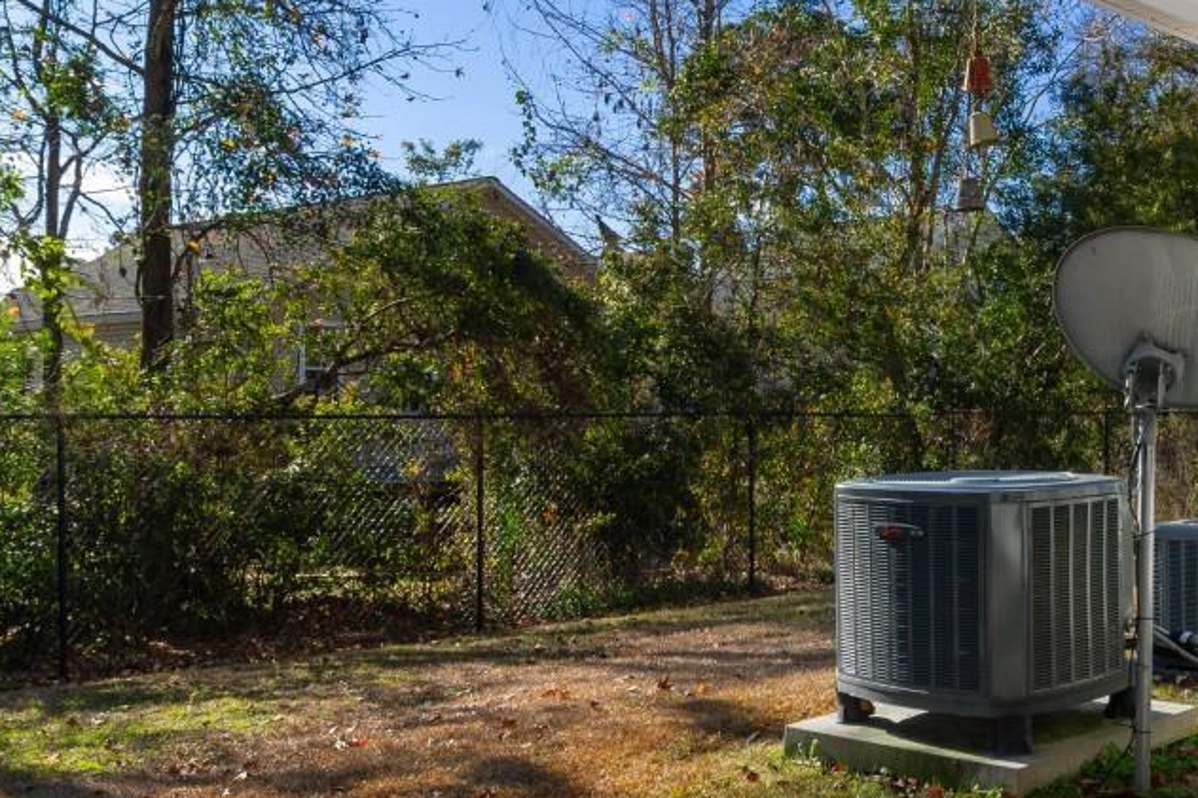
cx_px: 1054
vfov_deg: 32.6
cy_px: 400
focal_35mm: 41
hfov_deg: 43.7
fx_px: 1364
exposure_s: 1/200
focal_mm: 11
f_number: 7.1
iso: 100
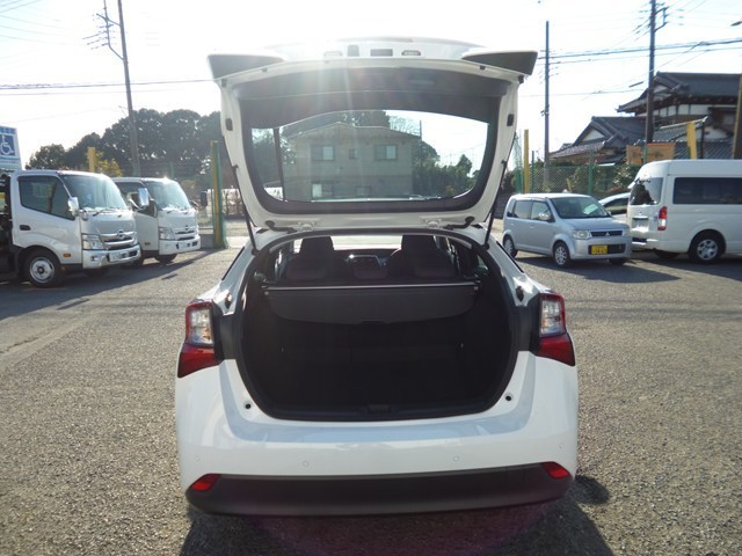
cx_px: 371
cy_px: 278
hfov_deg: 71.6
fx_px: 514
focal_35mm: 24
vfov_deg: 56.8
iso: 100
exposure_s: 1/800
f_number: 2.8
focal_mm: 4.3
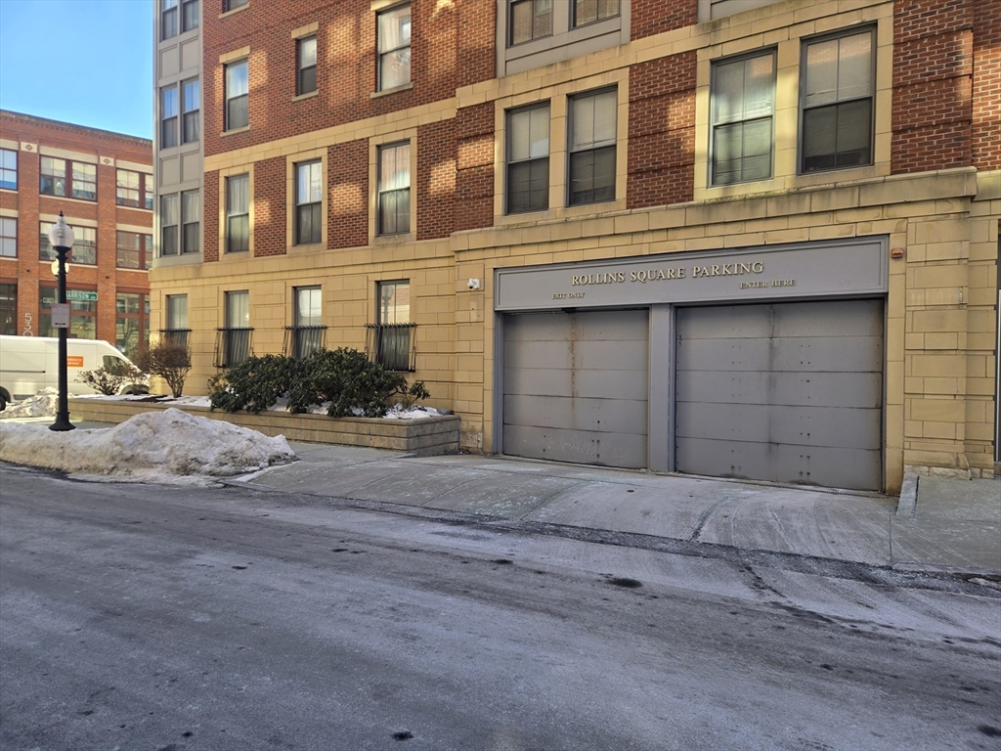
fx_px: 665
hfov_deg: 73.9
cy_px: 376
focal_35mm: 23
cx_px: 500
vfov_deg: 58.9
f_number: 1.8
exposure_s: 1/532
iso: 25
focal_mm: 5.4
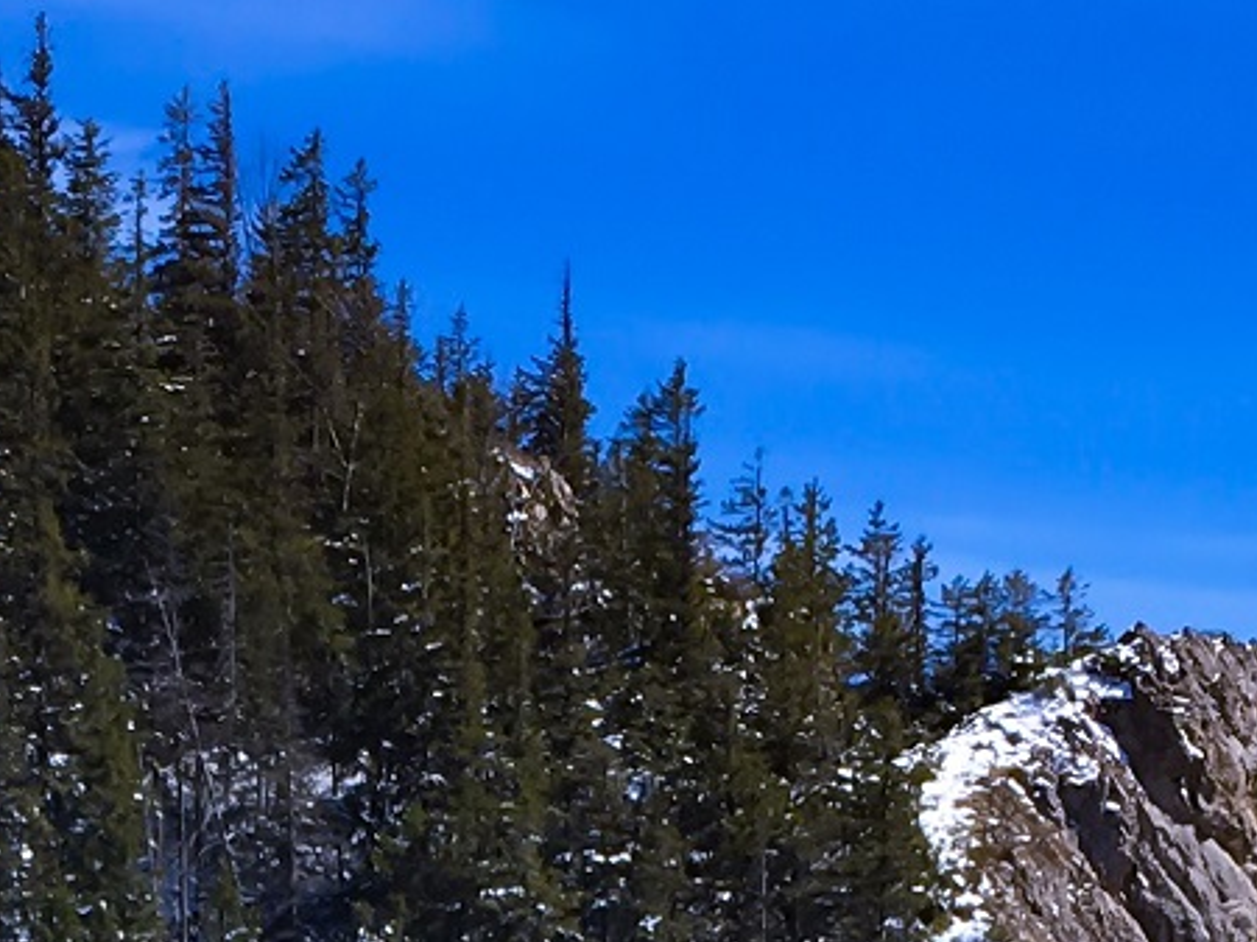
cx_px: 25
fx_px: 4754
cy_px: 1971
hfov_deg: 14.8
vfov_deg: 10.3
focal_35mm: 131
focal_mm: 4.15
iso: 25
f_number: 2.2
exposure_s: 1/1425
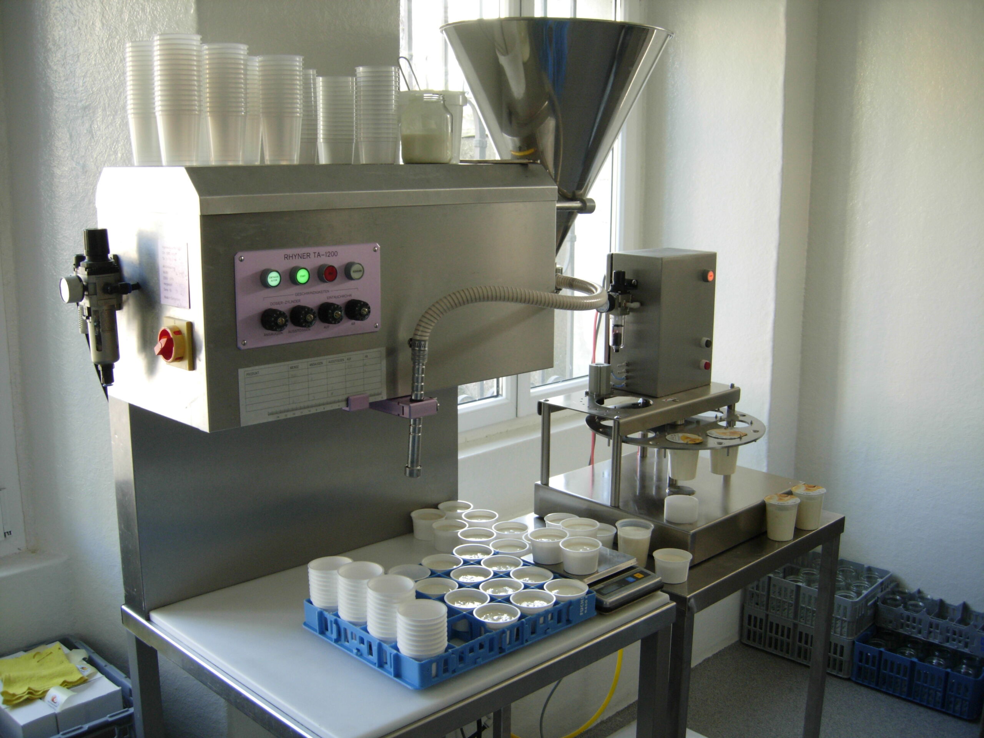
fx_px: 1023
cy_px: 369
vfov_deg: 39.7
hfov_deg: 51.4
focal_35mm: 36
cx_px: 492
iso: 86
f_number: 2.7
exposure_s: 1/32
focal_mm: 7.5
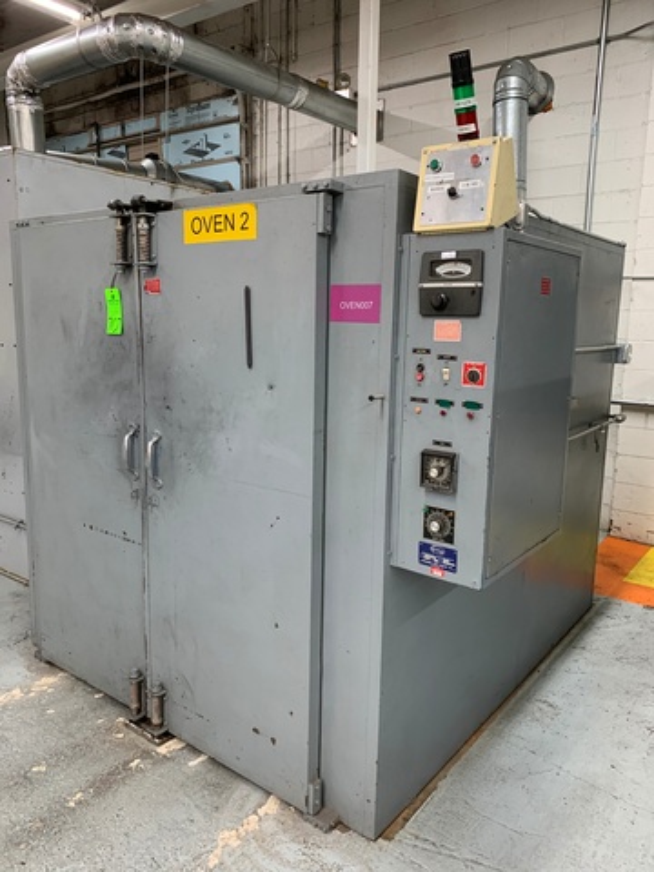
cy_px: 436
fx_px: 655
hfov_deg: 53.1
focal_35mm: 26
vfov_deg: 67.3
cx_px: 327
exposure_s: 1/60
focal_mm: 4.25
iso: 125
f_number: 1.8
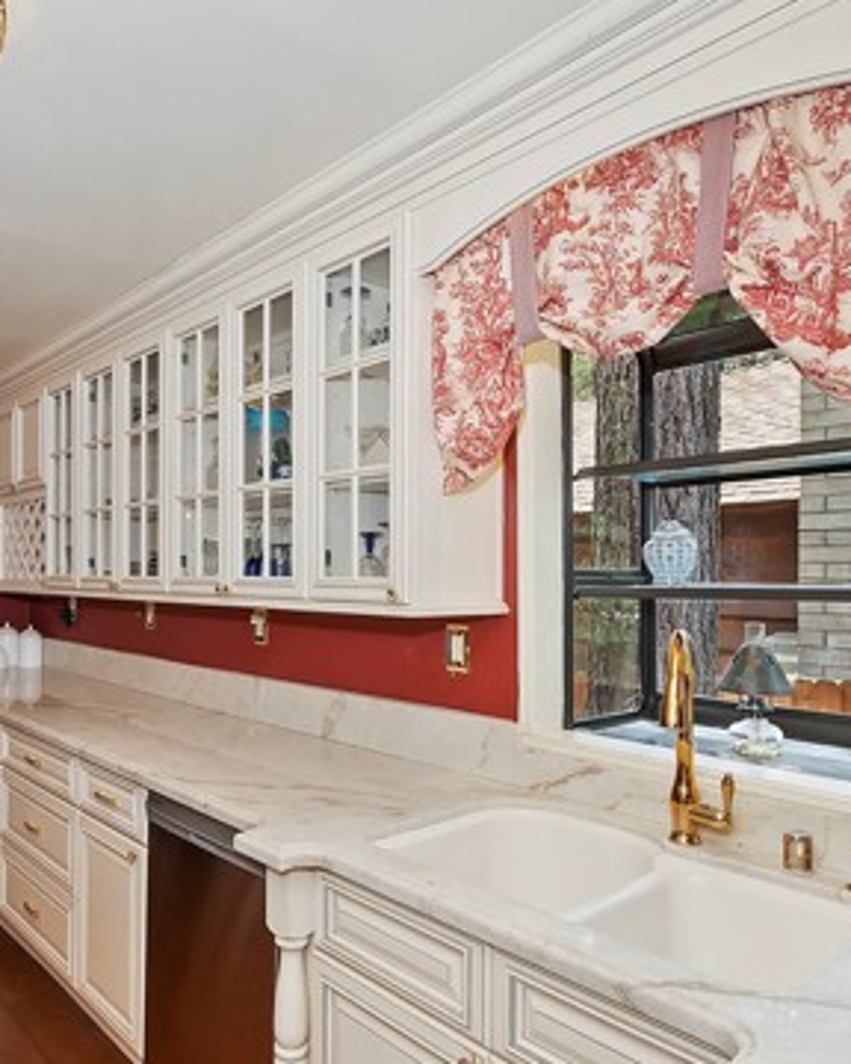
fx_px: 787
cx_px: 328
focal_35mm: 25
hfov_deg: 56.2
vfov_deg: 68.0
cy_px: 566
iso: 400
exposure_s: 1/30
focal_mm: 10
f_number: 8
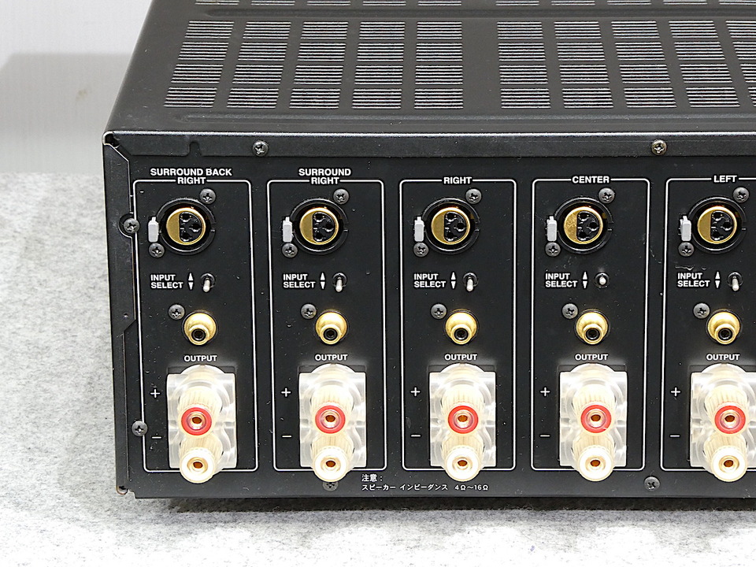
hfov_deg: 14.6
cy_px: 284
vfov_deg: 11.0
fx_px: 2948
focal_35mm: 135
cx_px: 378
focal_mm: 24.2
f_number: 6.3
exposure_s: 1/3.2
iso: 400
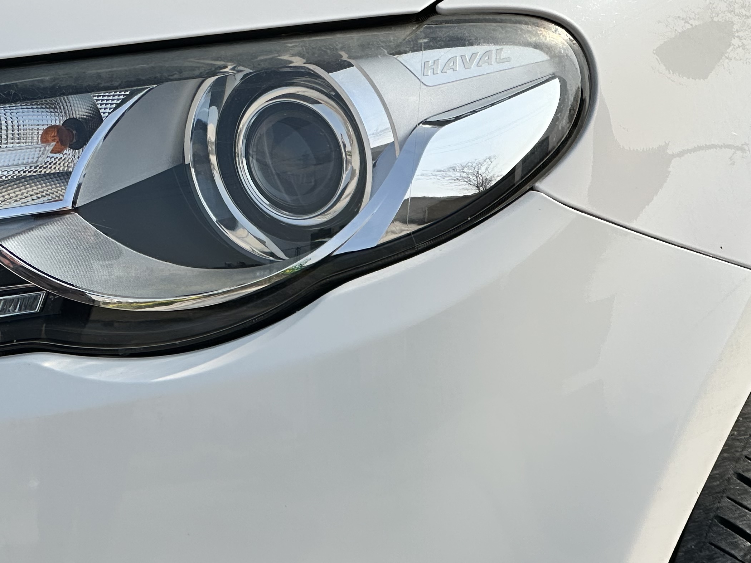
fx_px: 3211
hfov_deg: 13.2
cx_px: 91
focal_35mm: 148
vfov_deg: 10.0
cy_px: 156
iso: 32
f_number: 2.8
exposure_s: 1/1233
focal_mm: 9
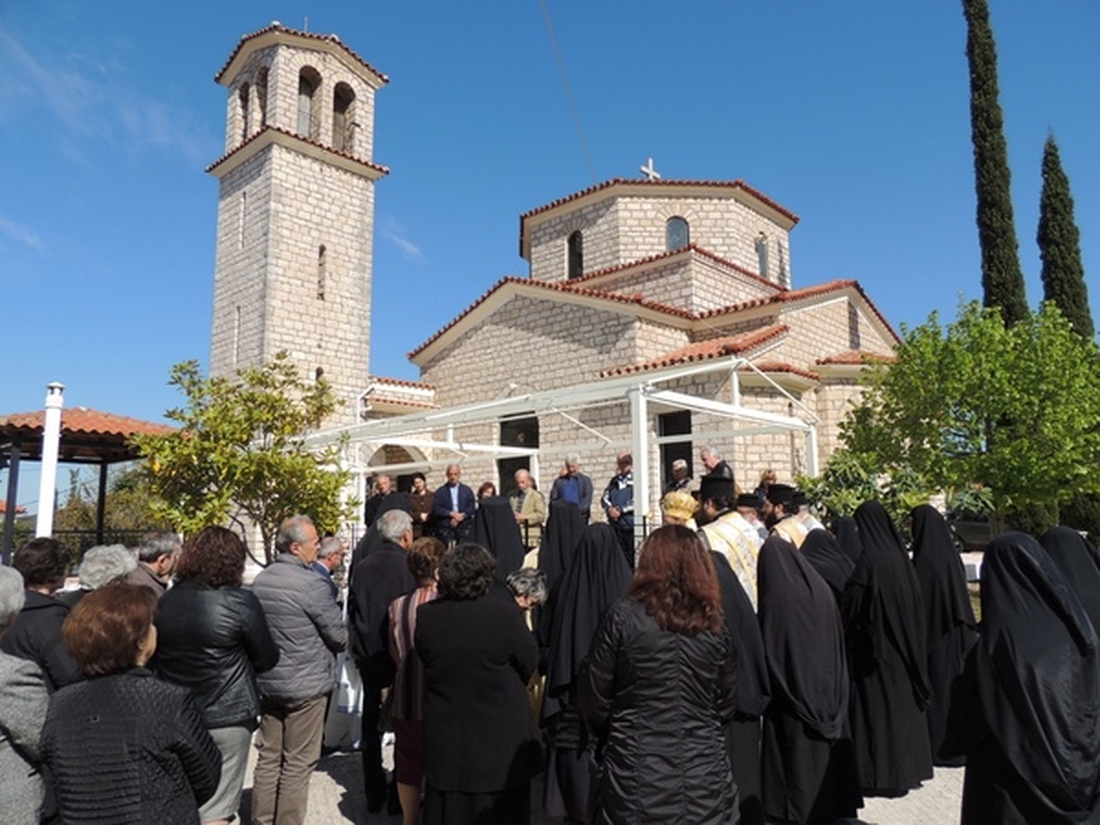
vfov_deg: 56.8
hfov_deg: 71.6
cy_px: 412
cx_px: 550
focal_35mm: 24
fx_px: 763
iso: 100
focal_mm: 4.3
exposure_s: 1/1250
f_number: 3.3
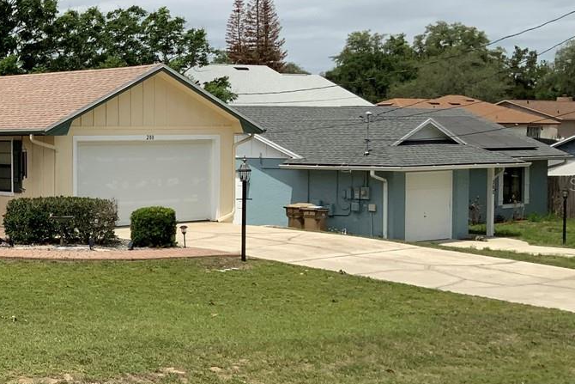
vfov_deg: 18.9
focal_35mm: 72
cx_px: -36
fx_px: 1150
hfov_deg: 26.2
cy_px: 184
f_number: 1.8
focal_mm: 3
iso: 20
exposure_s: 1/3534
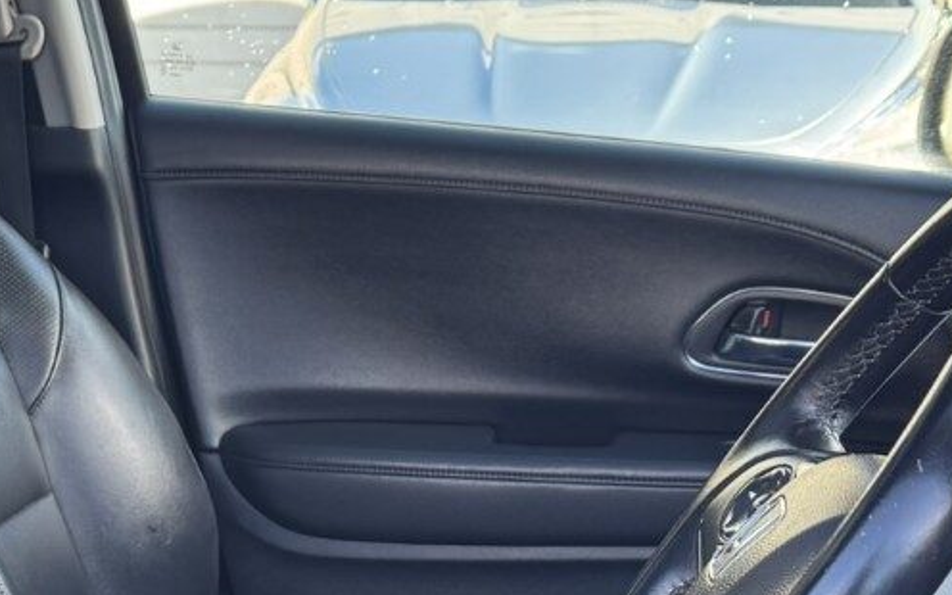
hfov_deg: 25.6
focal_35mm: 77
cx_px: 17
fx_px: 1998
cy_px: 615
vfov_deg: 16.5
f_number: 1.78
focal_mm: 6.76
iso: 100
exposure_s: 1/121
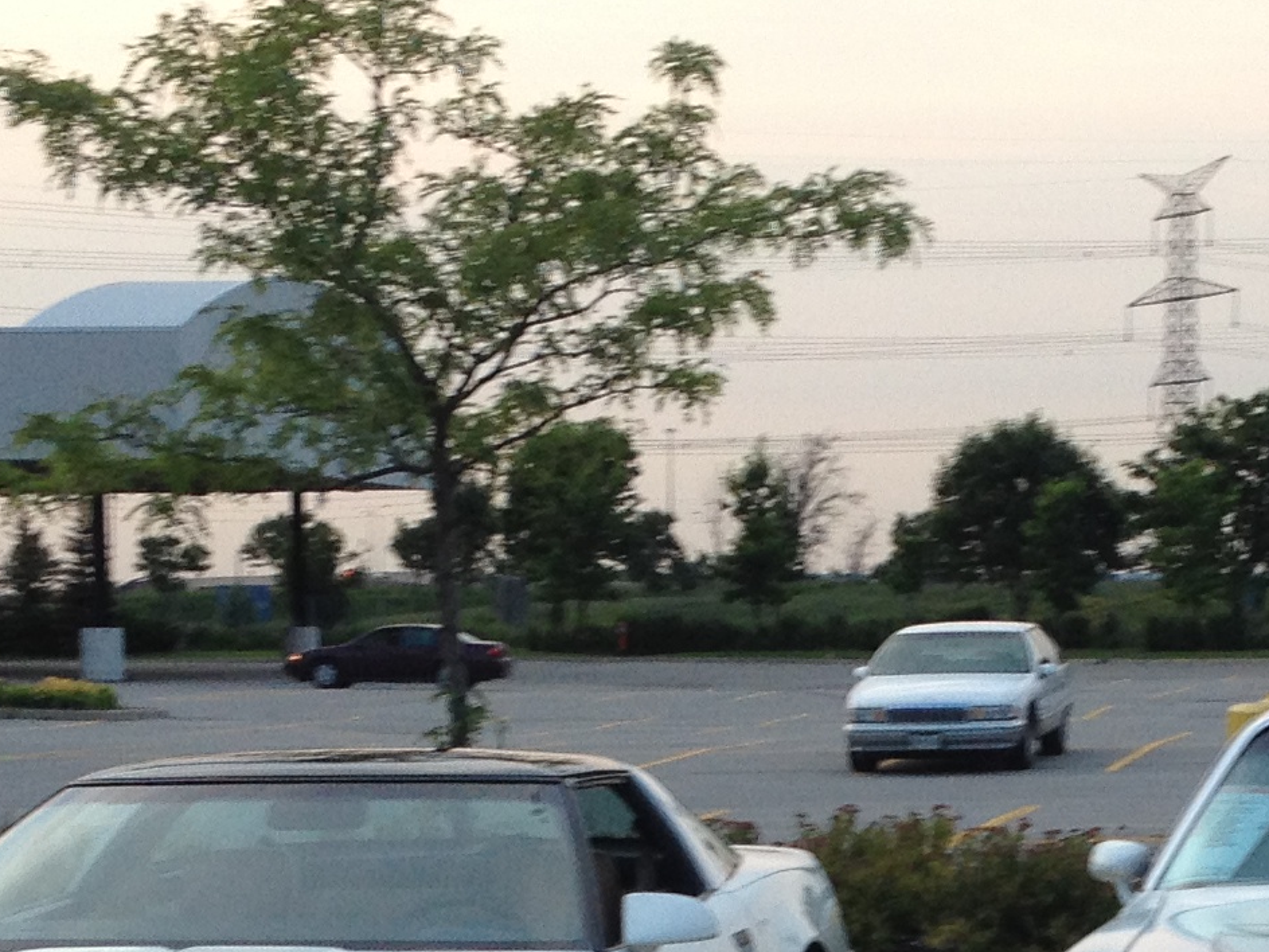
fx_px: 4436
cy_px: 1116
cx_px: 1039
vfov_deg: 12.0
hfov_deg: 16.2
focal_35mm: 121
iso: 64
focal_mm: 4.28
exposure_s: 1/120
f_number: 2.4
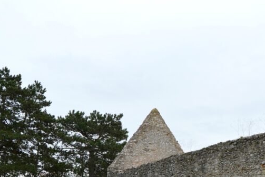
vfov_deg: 24.6
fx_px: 405
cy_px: 109
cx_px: 183
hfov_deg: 35.7
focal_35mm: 55
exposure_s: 1/250
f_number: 8
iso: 200
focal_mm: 18
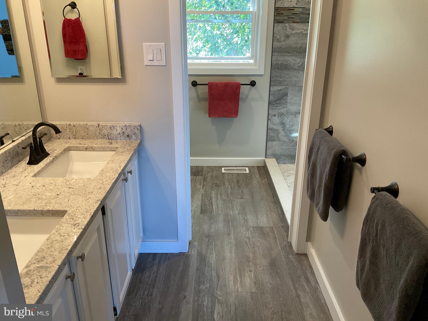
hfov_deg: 61.7
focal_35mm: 29
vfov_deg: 48.2
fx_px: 359
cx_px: 214
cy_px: 160
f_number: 1.8
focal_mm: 3
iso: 100
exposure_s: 1/60
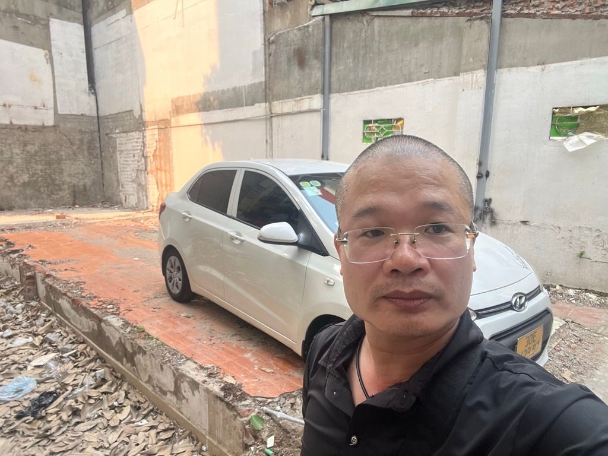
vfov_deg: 58.9
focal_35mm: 23
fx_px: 404
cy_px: 228
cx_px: 304
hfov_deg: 73.9
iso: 50
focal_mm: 2.71
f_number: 2.2
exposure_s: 1/135
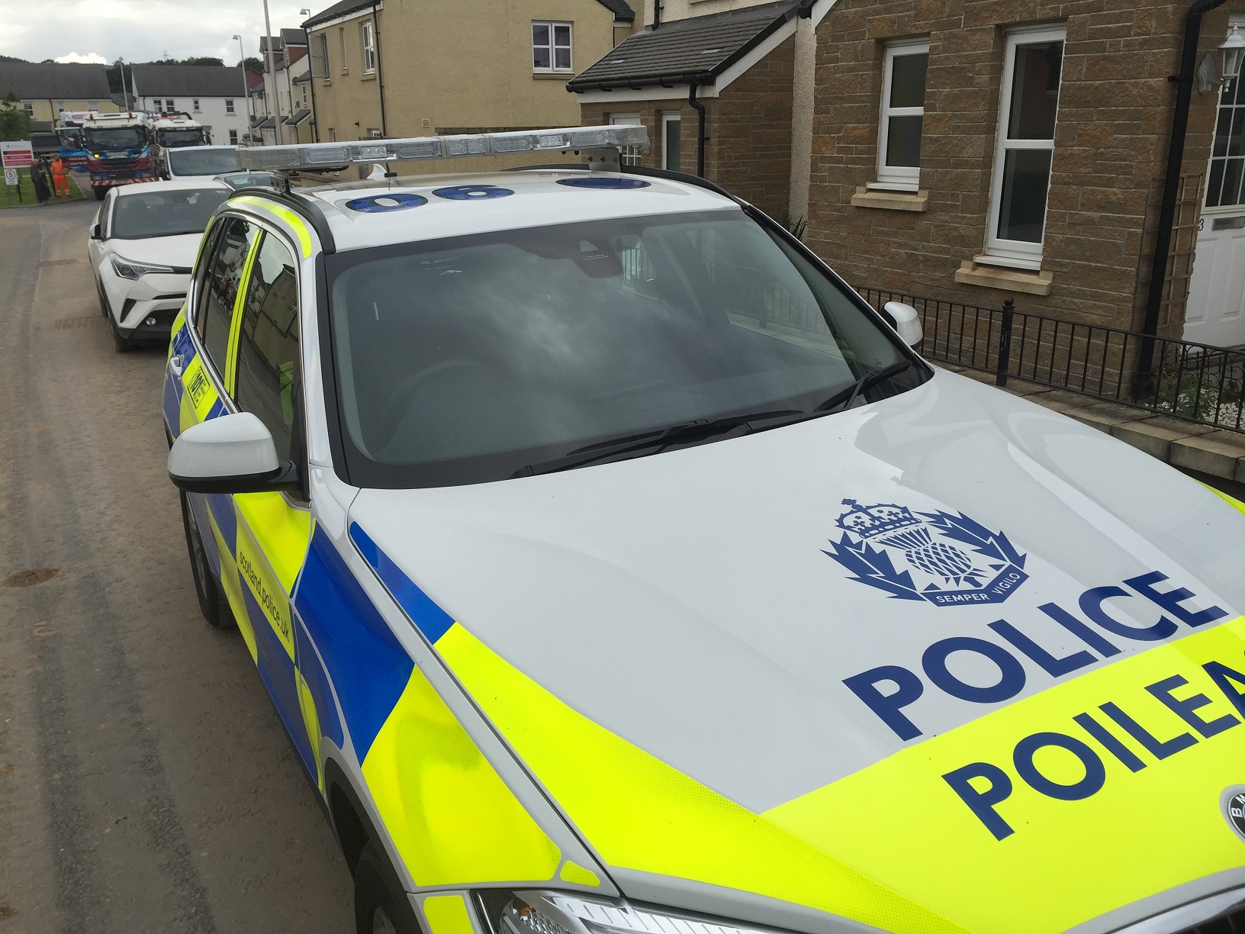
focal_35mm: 29
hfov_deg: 61.7
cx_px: 622
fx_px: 1043
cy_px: 467
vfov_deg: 48.2
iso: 32
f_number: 2.2
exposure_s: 1/942
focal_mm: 4.15
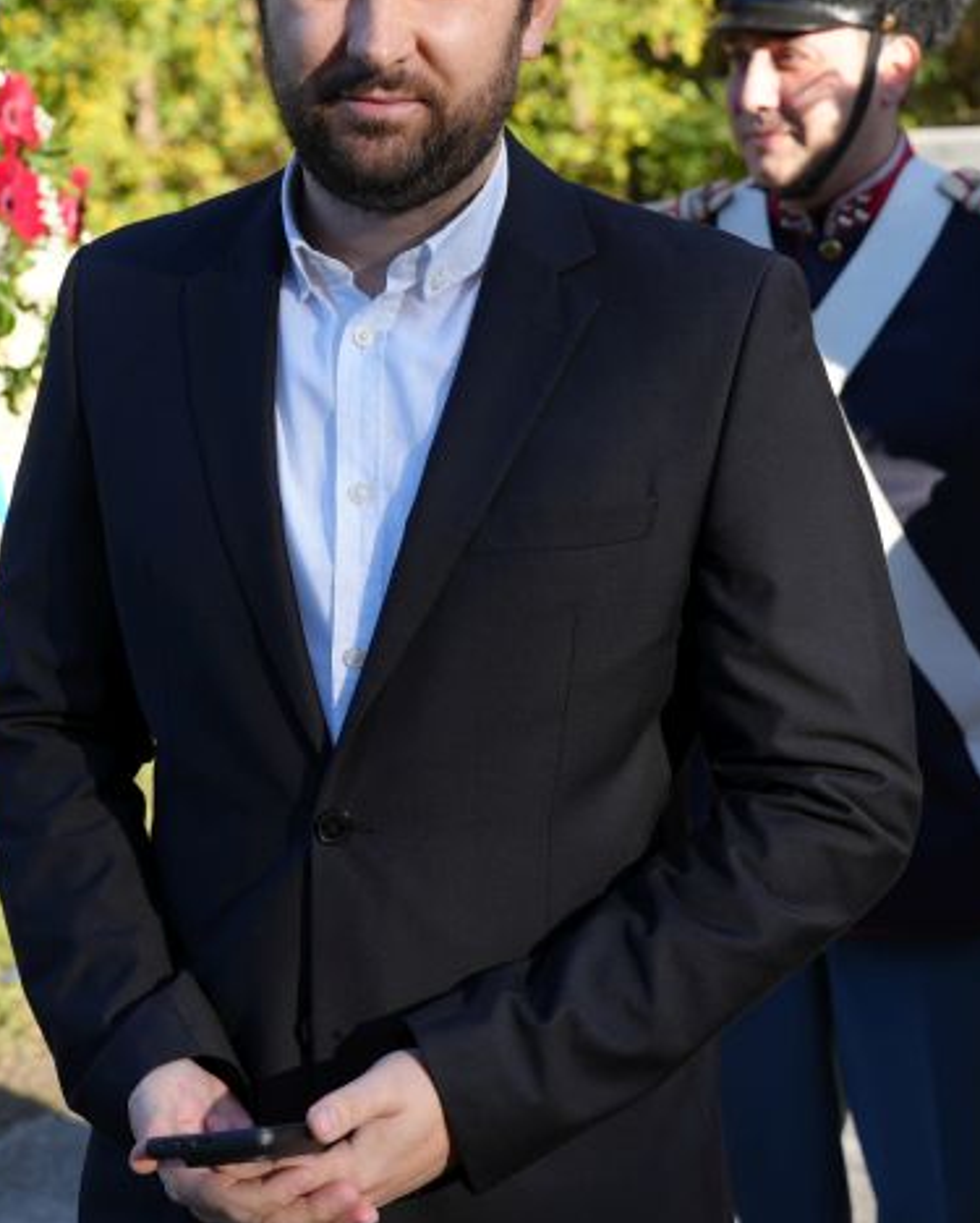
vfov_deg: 24.3
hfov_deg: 19.5
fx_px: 2825
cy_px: 370
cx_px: 220
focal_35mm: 78
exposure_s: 1/250
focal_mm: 38
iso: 100
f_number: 4
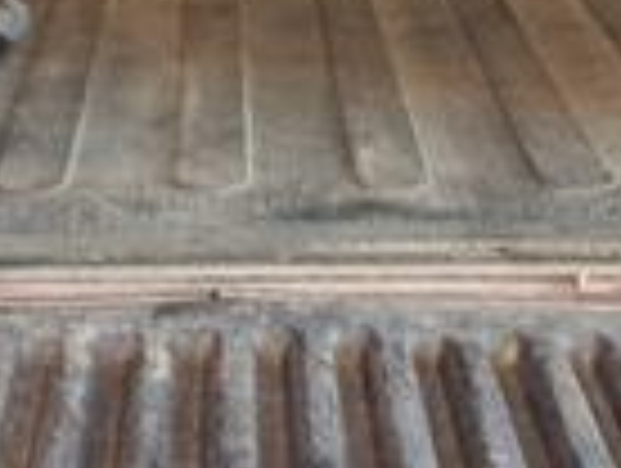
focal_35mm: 125
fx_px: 2246
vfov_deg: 11.8
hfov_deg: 15.7
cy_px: 40
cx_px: 266
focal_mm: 3.58
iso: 400
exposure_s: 1/20
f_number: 1.9
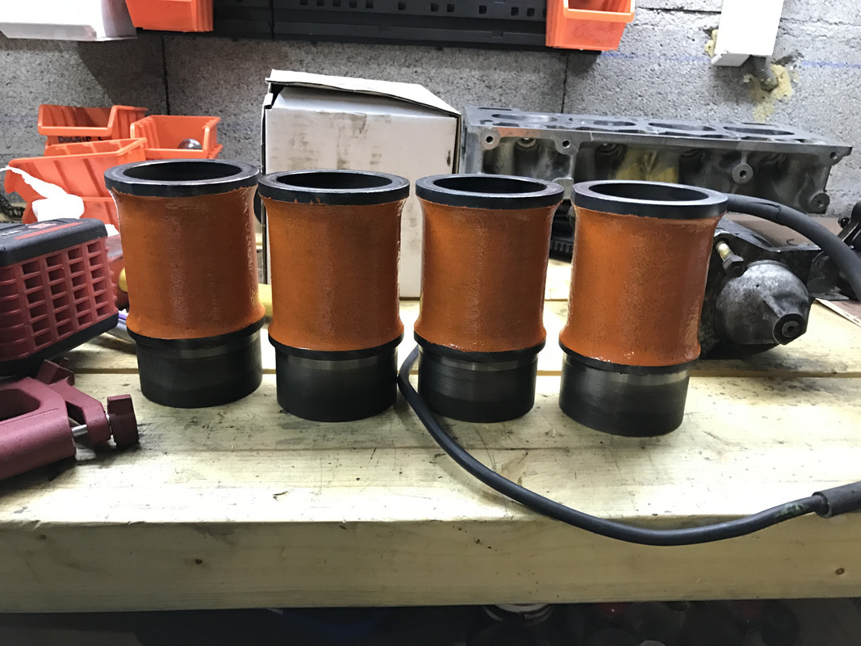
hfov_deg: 63.4
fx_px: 696
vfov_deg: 49.7
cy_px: 323
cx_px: 430
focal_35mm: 28
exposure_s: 1/16
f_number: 1.8
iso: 100
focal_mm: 3.99
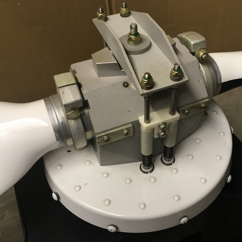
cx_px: 142
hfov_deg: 47.0
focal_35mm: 35
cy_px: 119
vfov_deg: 47.2
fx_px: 277
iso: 100
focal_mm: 4.15
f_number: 2.2
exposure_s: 1/33
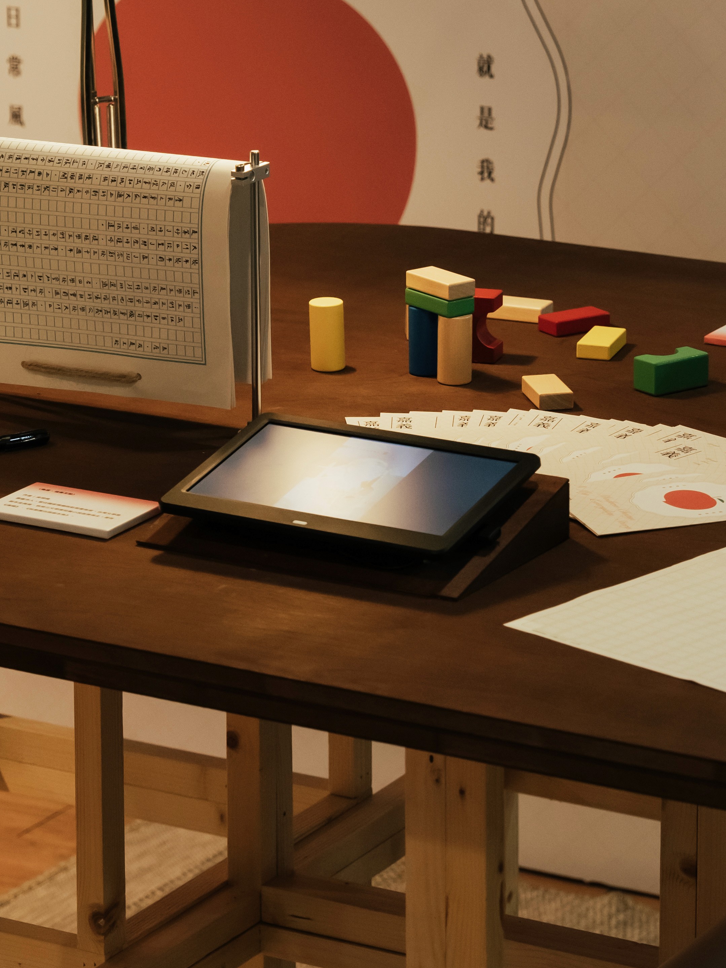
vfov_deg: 12.9
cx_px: 402
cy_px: 199
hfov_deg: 9.8
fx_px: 4250
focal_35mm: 152
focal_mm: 59
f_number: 4
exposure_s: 1/100
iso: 2000
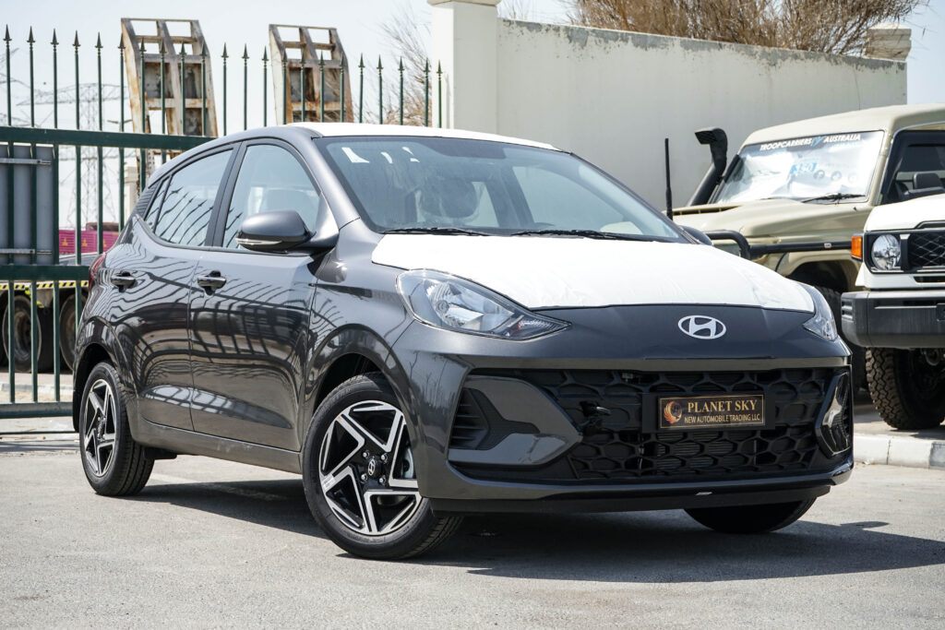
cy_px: 315
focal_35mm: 67
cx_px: 472
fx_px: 1759
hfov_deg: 30.1
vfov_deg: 20.3
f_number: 9
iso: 400
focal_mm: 67
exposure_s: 1/640
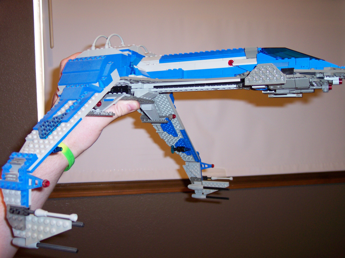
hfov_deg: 49.0
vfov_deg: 37.7
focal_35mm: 38
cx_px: 172
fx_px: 379
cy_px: 129
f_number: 2.8
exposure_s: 1/30
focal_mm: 8
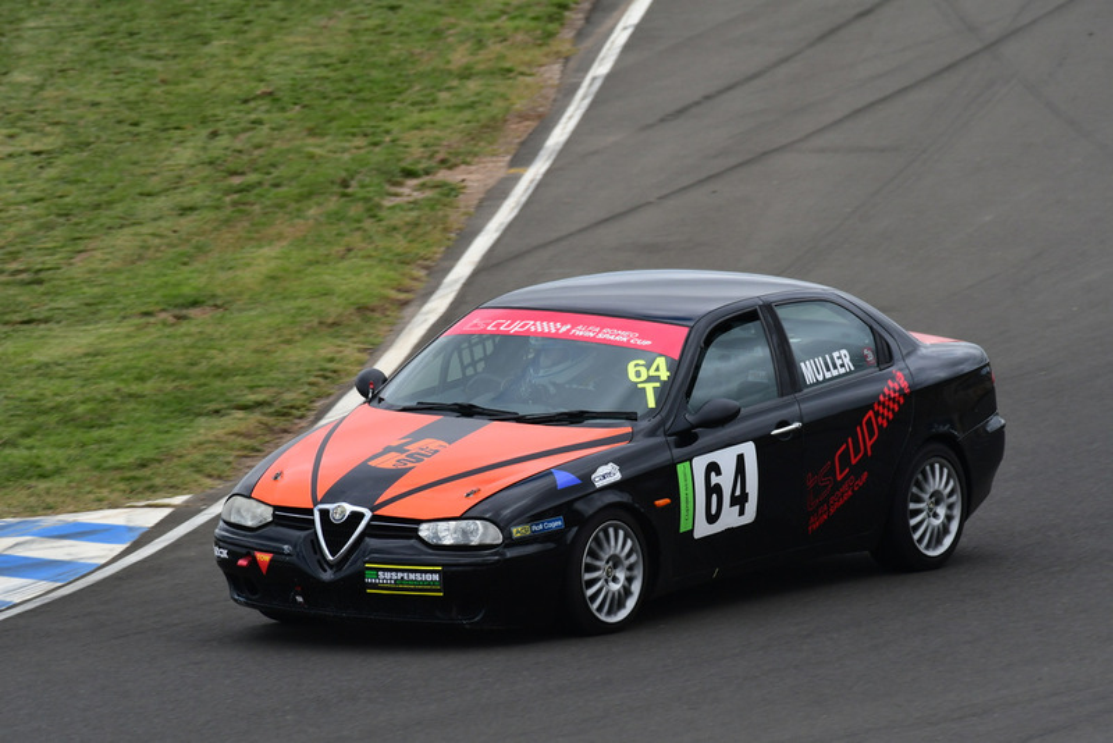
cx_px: 556
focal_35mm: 750
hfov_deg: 2.7
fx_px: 23195
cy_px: 372
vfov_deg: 1.8
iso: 400
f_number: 10
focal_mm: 500
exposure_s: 1/640
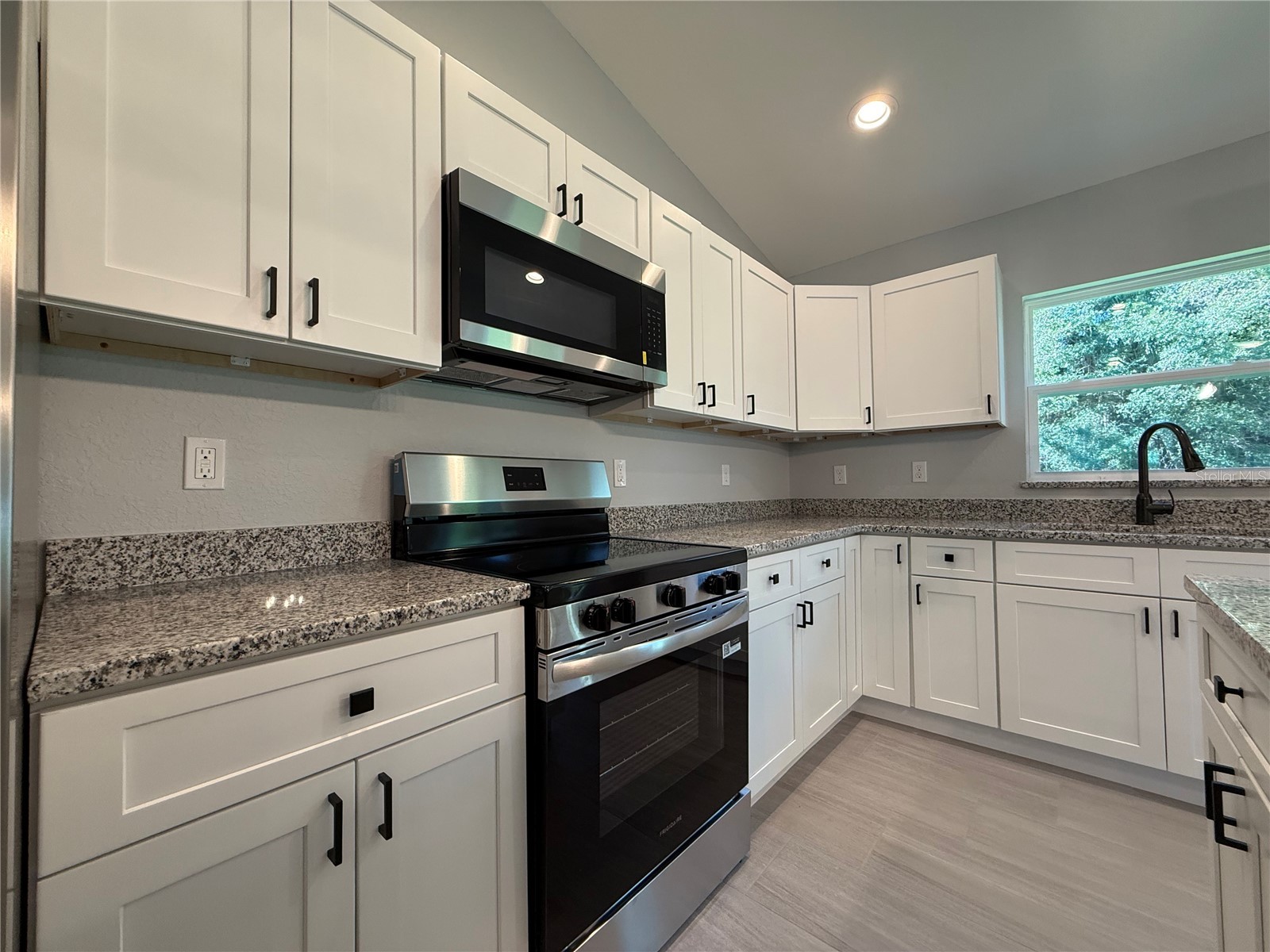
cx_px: 635
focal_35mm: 14
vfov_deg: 85.7
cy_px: 476
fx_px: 514
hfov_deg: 102.1
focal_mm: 2.22
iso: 200
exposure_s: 1/120
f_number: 2.2
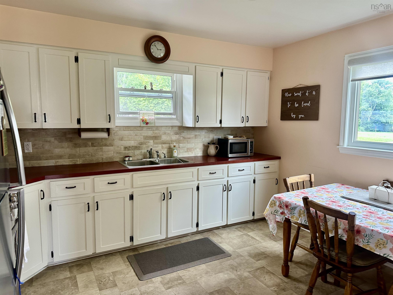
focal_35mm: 24
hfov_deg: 71.6
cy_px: 148
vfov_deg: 56.8
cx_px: 196
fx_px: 272
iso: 160
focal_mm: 6.86
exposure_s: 1/60
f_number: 1.78
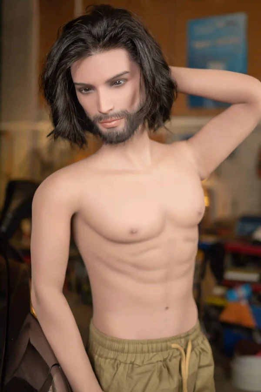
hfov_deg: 33.4
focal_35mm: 40
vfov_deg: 48.5
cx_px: 130
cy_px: 196
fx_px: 435
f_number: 2
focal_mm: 40
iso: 400
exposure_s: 1/60
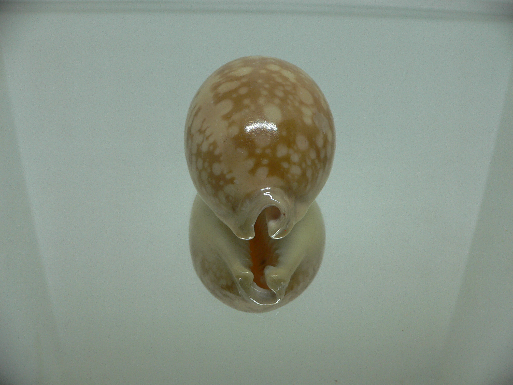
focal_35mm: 35
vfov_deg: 40.7
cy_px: 192
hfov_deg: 52.6
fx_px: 519
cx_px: 256
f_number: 2.8
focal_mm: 4.6
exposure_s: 1/60
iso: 100
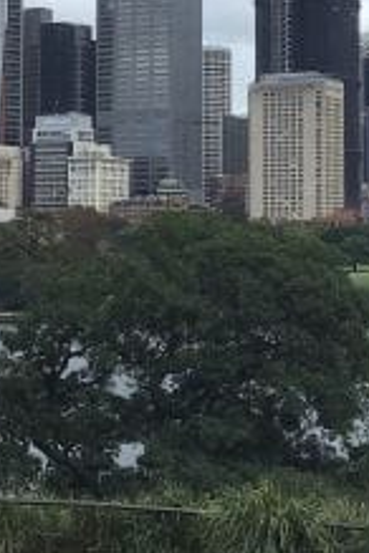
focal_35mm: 118
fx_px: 1814
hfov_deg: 11.6
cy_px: 106
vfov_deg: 17.2
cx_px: 283
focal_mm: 3.3
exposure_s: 1/1664
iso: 25
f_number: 2.4
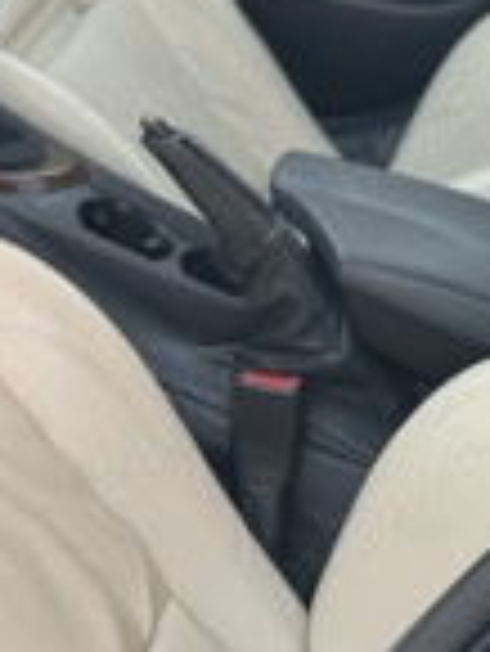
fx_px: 2488
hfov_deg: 11.1
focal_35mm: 132
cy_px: 225
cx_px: -63
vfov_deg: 14.9
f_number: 1.78
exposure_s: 1/60
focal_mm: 6.76
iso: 160
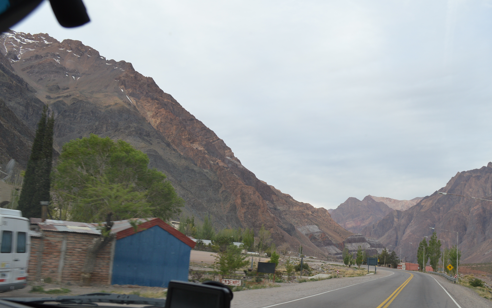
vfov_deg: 38.1
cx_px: 260
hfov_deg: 58.1
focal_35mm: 33
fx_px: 442
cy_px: 187
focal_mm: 18
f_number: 5.6
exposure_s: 1/125
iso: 180
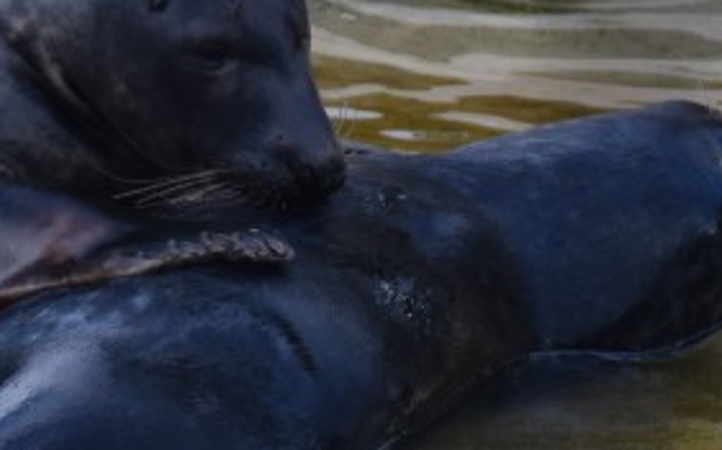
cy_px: 496
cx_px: 57
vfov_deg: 1.9
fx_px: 13698
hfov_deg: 3.0
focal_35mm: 697
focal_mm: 125
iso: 360
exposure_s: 1/500
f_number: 5.6
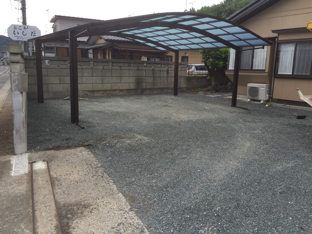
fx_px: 261
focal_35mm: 29
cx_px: 156
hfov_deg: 61.7
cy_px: 117
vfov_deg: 48.2
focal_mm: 4.15
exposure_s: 1/341
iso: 32
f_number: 2.2
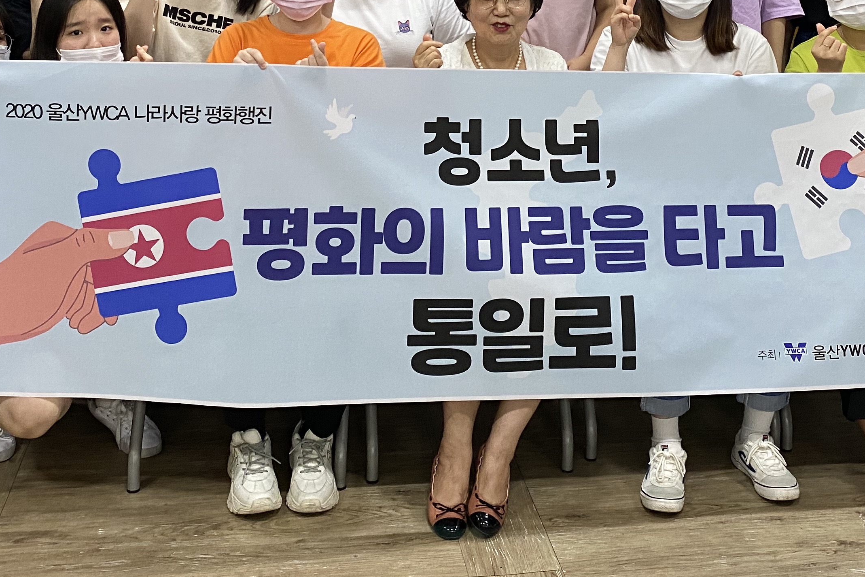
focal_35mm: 51
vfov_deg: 25.1
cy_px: -13
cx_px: 473
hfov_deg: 38.8
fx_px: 1225
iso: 125
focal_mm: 4.25
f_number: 1.8
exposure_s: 1/60
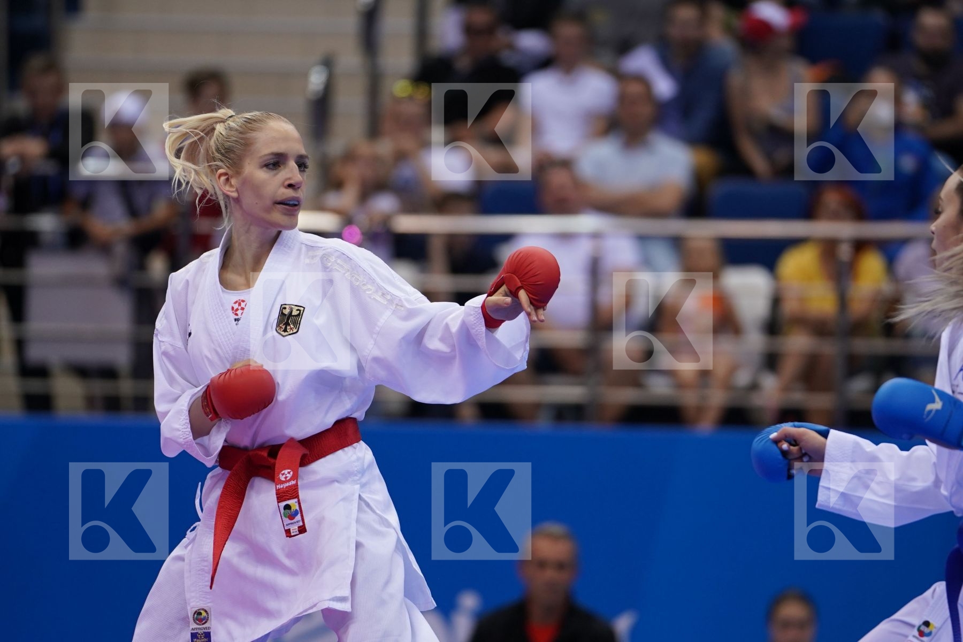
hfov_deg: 6.9
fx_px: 7944
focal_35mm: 297
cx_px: 482
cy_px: 321
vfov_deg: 4.6
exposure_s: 1/1000
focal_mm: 198
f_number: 2.8
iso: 1000
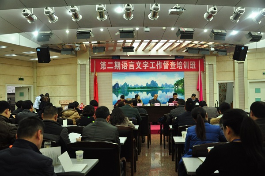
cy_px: 88
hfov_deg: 59.6
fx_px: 232
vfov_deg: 41.6
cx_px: 132
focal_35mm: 32
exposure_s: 1/30
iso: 900
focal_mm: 21
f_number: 3.8
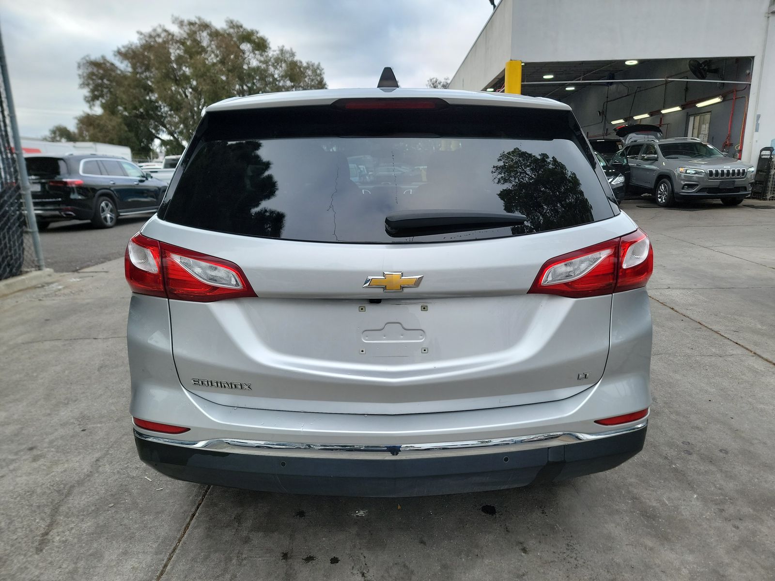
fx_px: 537
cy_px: 290
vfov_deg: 56.8
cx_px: 388
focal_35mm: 24
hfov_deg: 71.6
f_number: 1.8
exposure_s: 1/262
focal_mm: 6.7
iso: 50
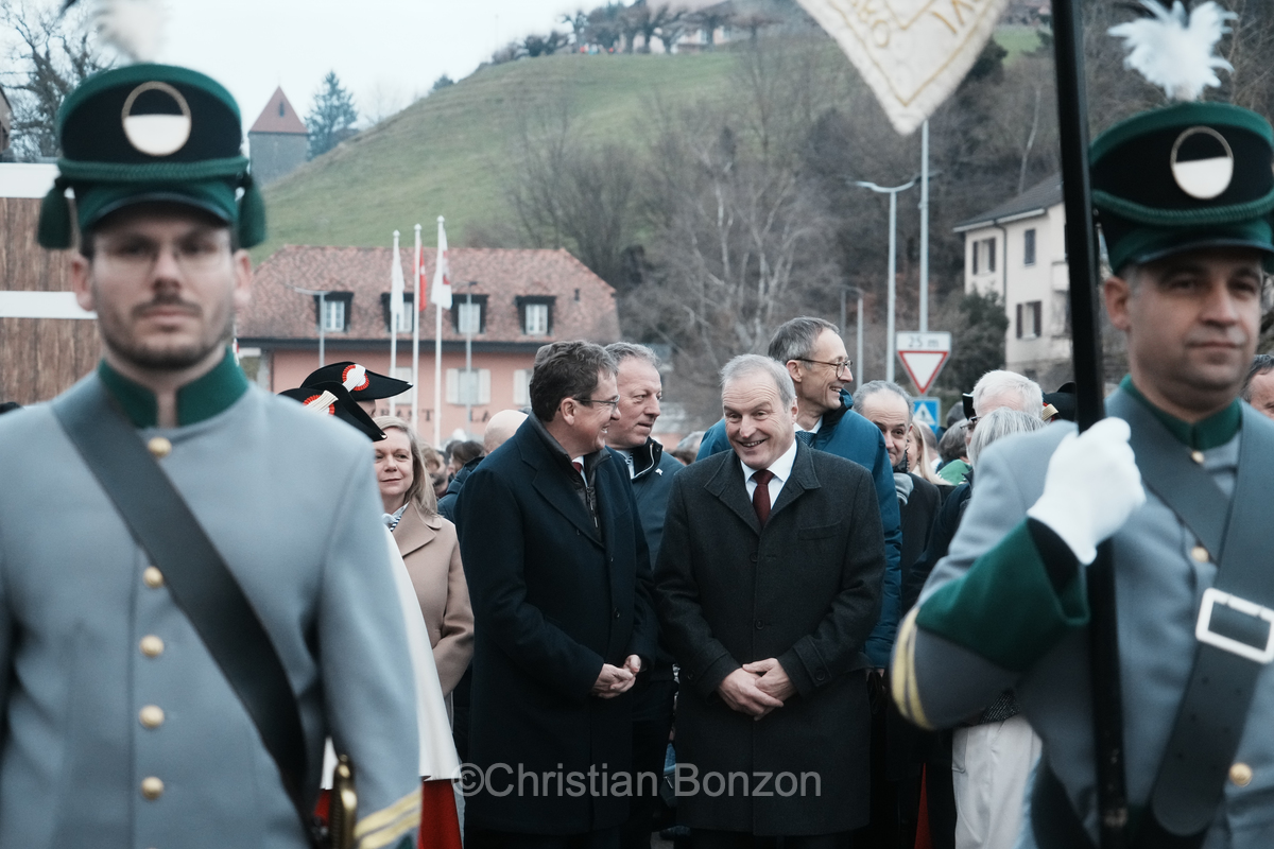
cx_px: 637
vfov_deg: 16.5
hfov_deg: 24.5
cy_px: 424
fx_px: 2937
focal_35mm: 83
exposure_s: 1/500
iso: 4000
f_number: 5.6
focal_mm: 83
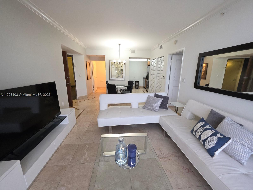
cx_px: 126
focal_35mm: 13
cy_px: 95
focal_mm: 2.2
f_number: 1.9
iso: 250
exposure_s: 1/60
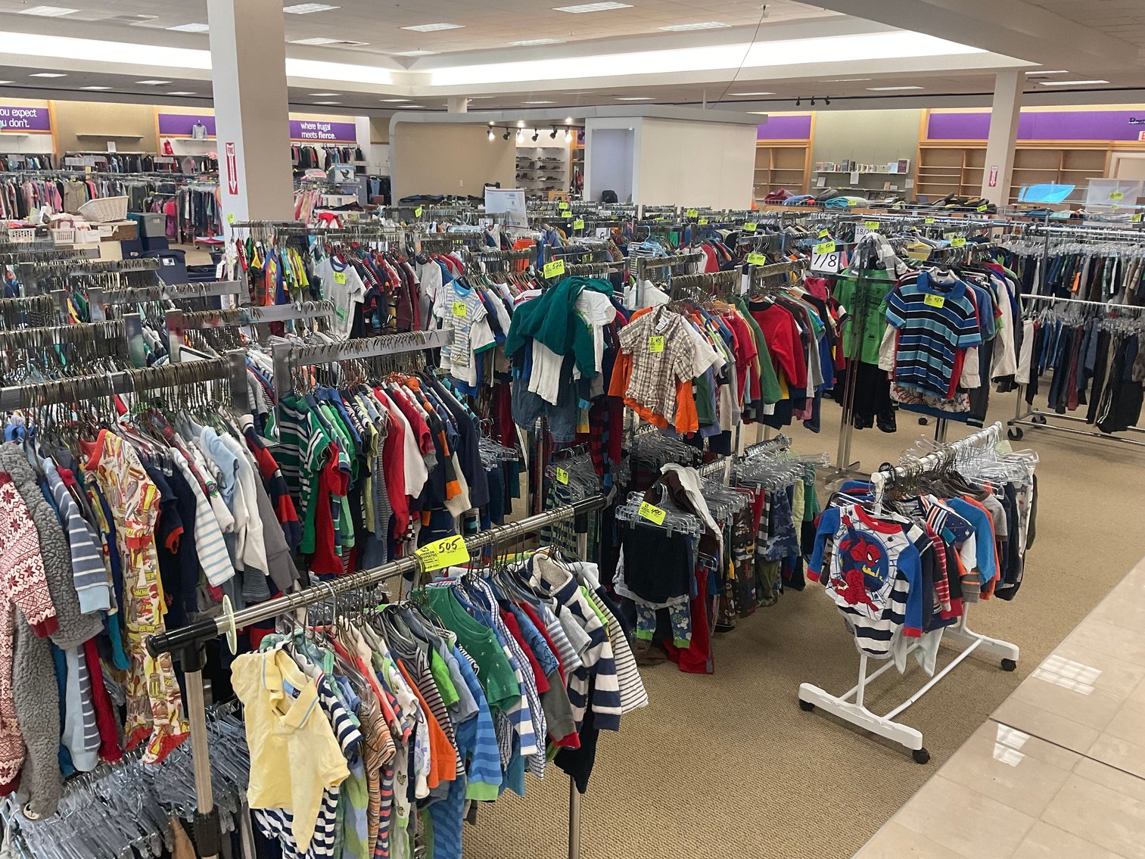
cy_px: 430
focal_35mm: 29
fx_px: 959
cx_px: 572
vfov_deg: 48.2
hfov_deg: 61.7
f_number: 1.8
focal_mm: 3
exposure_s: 1/60
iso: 80
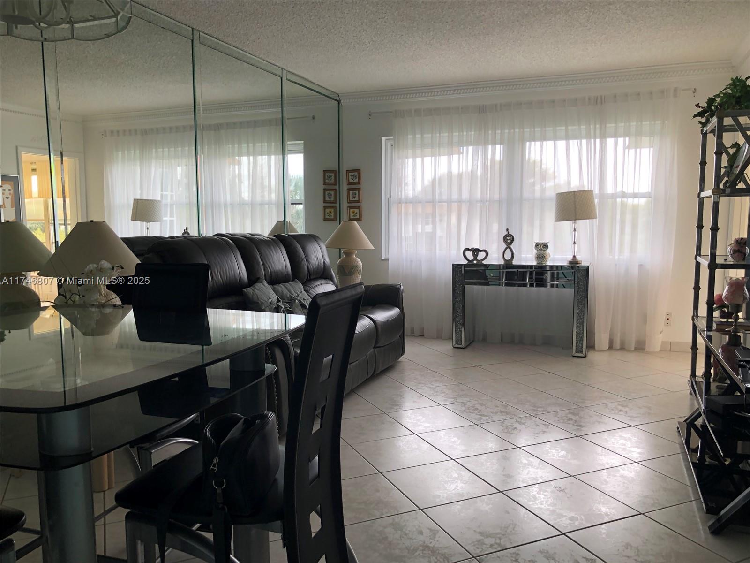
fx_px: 607
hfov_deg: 63.4
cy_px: 282
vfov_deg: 49.7
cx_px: 375
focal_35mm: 28
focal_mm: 3.99
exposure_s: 1/120
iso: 50
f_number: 1.8
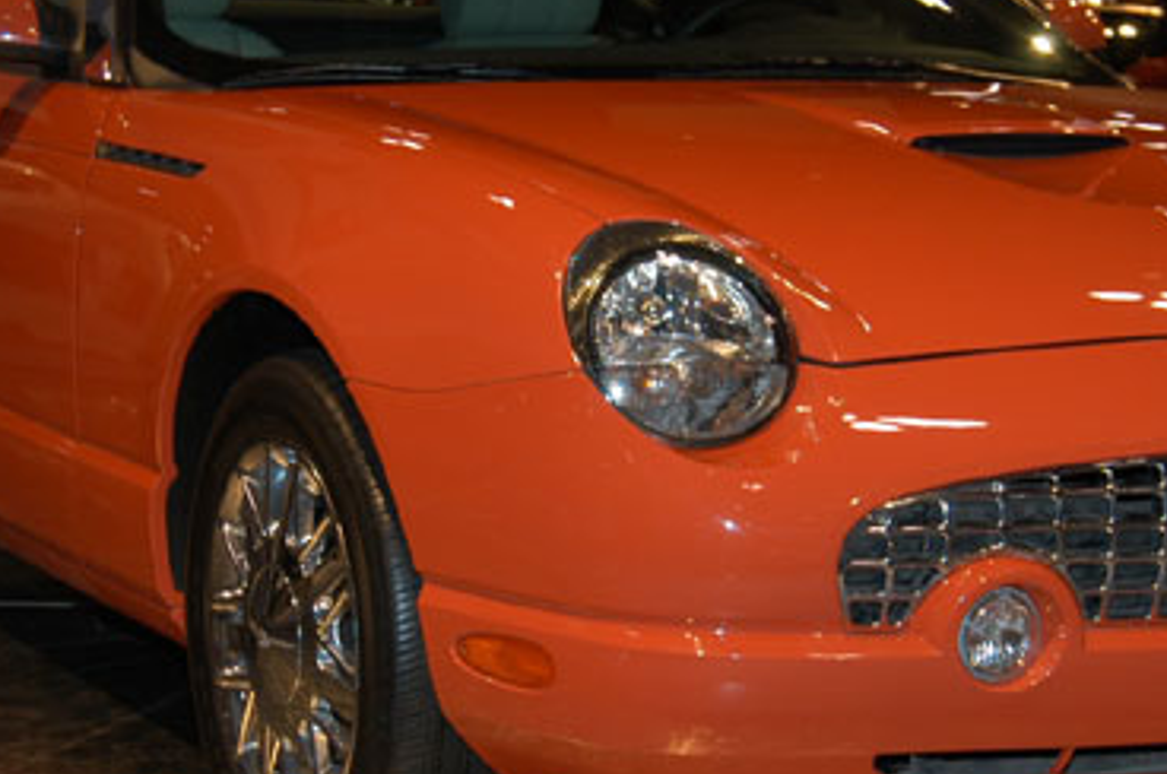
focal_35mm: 105
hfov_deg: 19.5
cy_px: 365
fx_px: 3398
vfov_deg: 13.0
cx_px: 728
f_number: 5
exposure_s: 1/60
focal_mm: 38
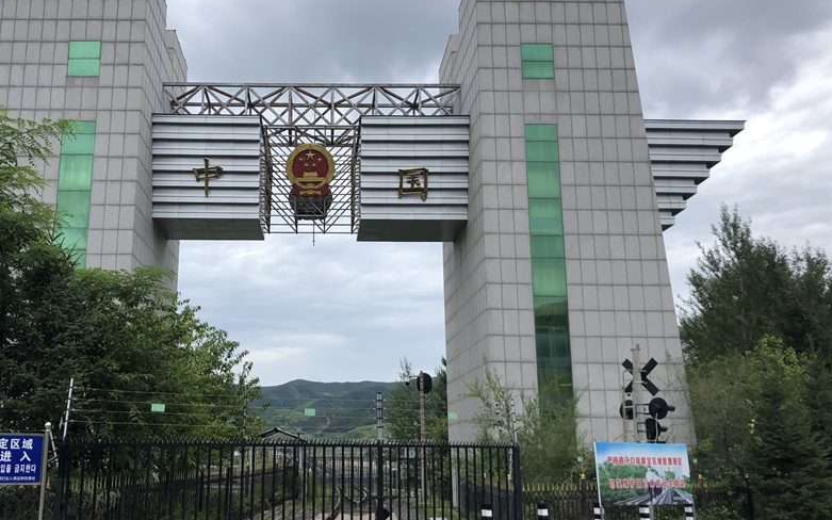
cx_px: 311
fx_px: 862
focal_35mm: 38
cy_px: 254
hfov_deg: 51.0
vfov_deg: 33.6
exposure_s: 1/1043
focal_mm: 3.99
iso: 20
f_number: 1.8
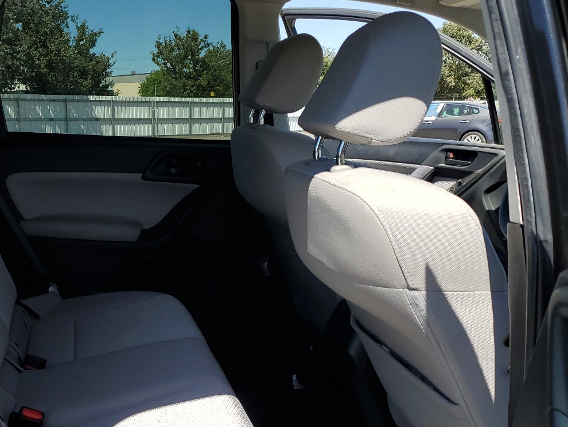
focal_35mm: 42
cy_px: 302
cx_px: 153
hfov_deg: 43.6
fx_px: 689
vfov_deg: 33.9
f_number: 1.5
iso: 50
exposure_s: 1/2000
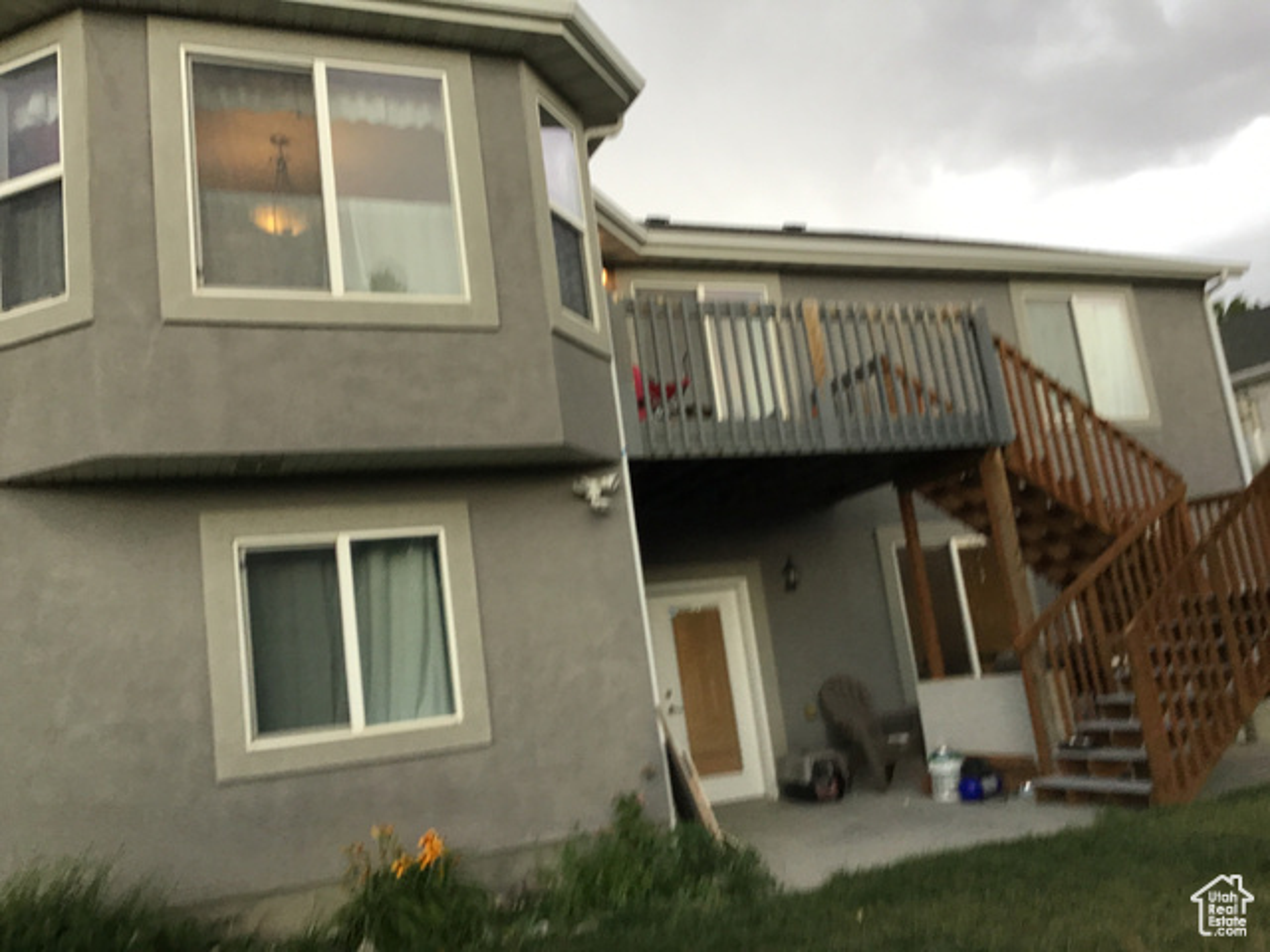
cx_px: 635
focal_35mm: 31
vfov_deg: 45.4
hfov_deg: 58.4
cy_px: 476
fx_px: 1137
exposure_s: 1/40
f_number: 2.4
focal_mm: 3.3
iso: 25
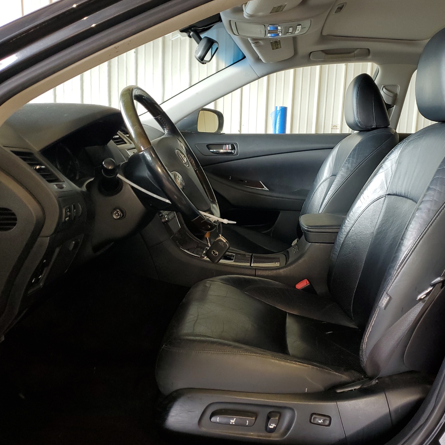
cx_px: 273
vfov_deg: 52.5
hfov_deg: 52.1
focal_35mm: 31
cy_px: 222
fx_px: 451
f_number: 1.5
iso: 68
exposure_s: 1/60.2
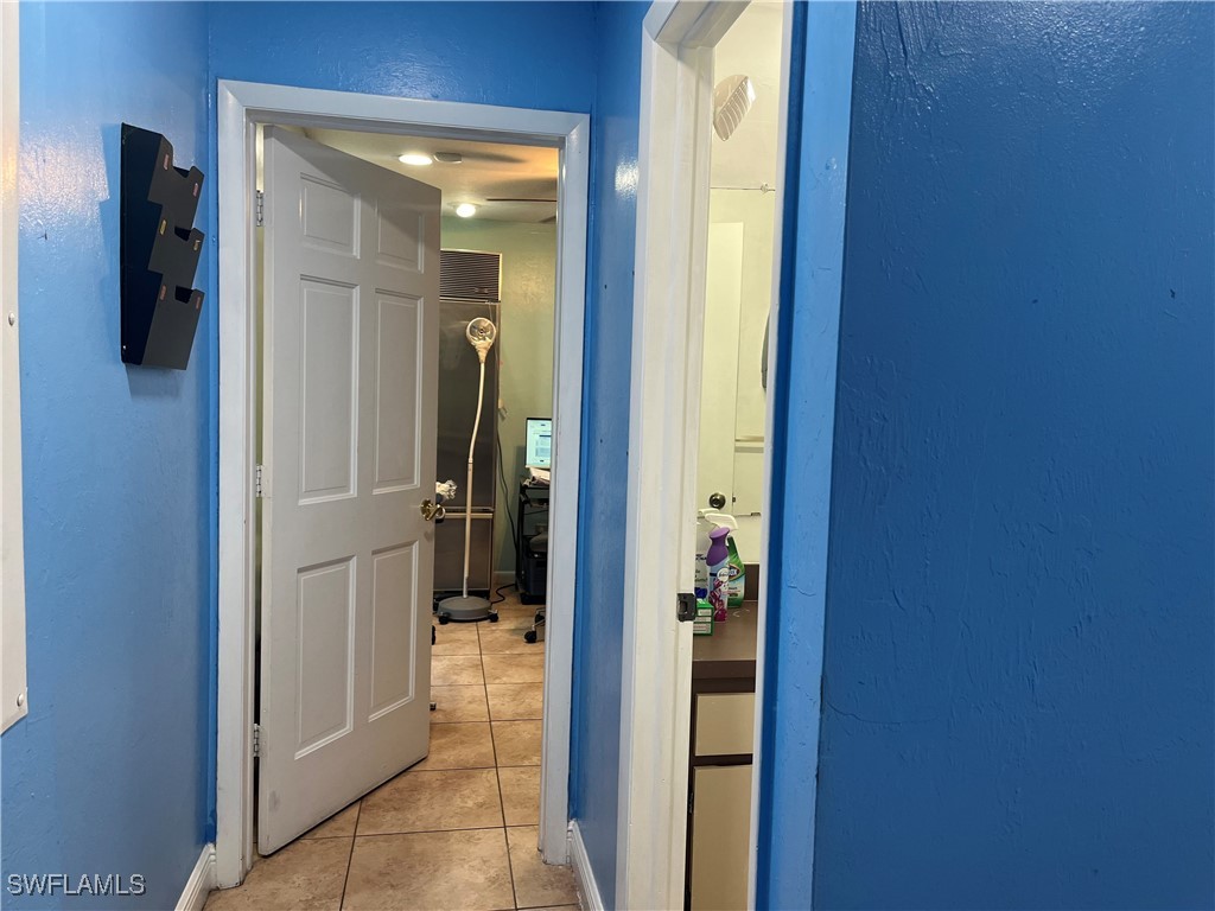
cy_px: 456
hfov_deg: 67.3
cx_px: 608
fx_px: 913
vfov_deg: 53.1
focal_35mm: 26
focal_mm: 5.1
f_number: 1.6
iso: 100
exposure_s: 1/120
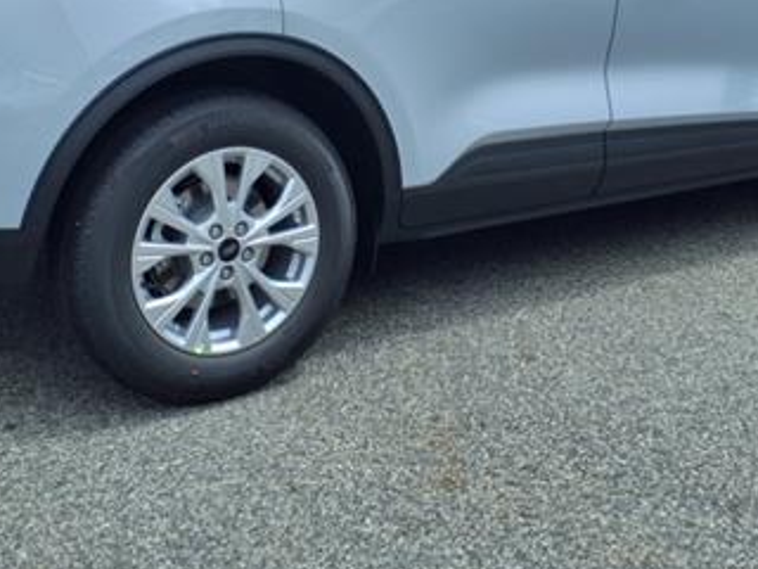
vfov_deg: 26.3
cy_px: 71
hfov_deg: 35.5
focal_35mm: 54
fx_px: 1182
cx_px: 341
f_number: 1.9
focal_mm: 3.58
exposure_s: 1/2000
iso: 40
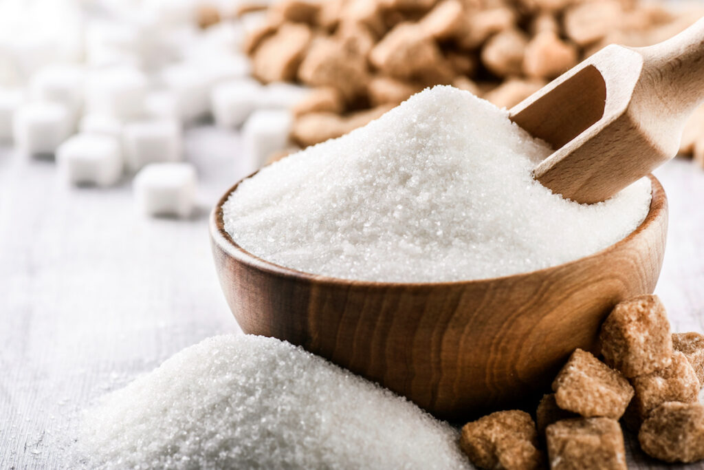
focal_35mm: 105
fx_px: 2053
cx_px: 352
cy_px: 235
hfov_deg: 19.5
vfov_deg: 13.0
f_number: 8
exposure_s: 1/640
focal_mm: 105
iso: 320
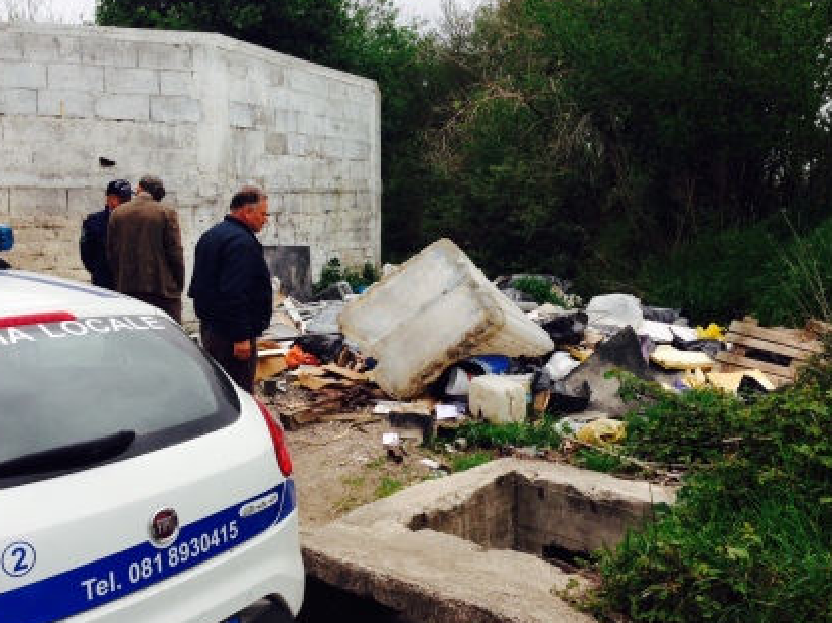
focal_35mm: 40
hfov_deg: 46.8
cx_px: 443
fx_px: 961
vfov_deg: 35.9
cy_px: 283
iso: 50
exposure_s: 1/387
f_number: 2.4
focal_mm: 4.12
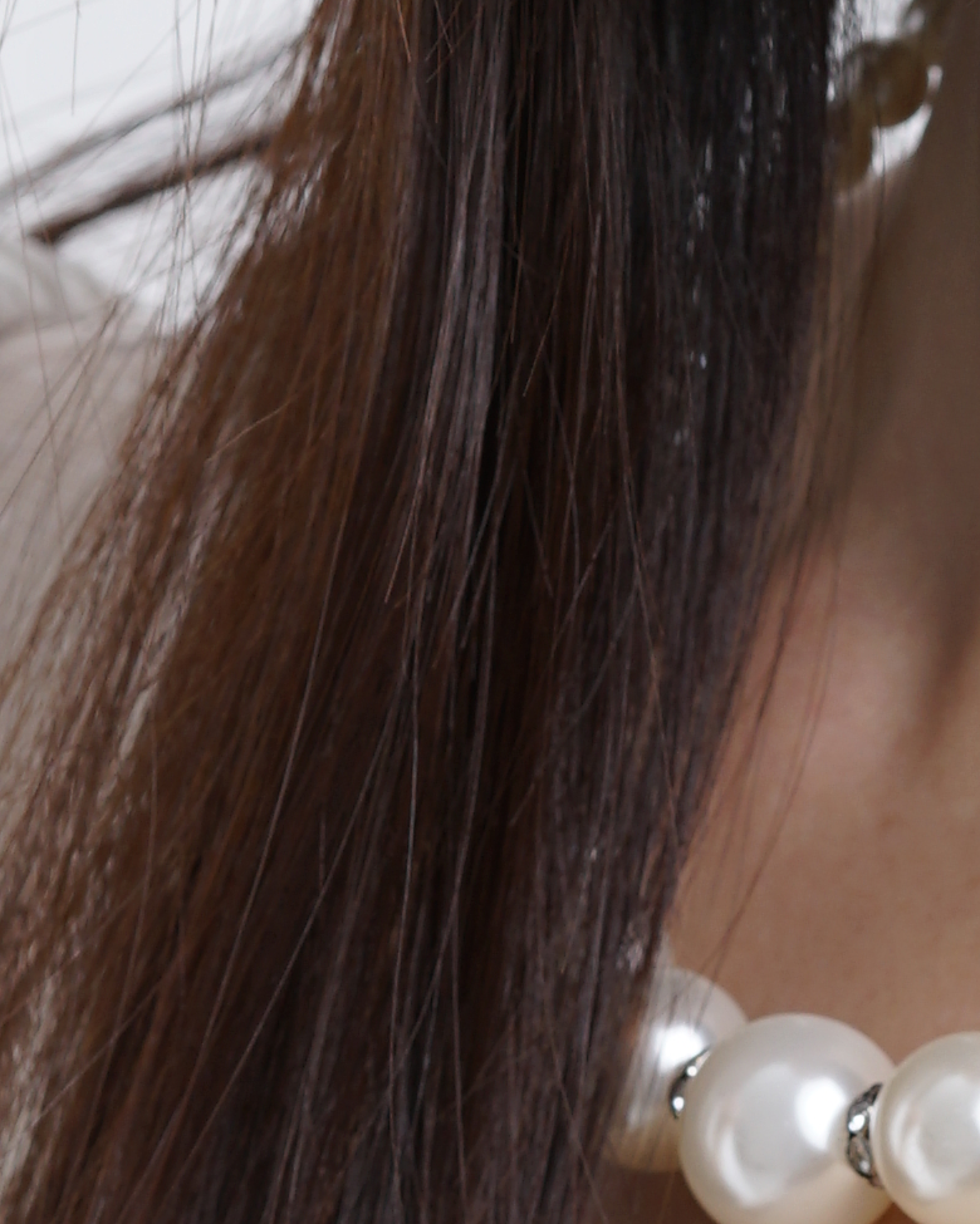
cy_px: 1415
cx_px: 629
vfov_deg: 3.0
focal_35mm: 651
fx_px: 23602
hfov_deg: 2.4
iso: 100
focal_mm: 85
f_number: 5.6
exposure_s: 1/160
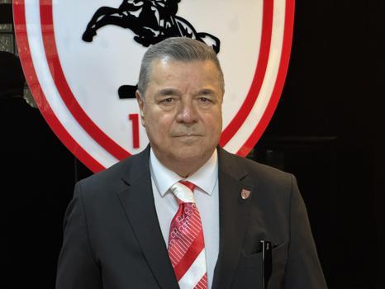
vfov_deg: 19.2
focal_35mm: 77
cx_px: 192
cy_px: 144
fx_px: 857
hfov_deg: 25.3
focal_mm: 9
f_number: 2.8
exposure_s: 1/50
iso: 400
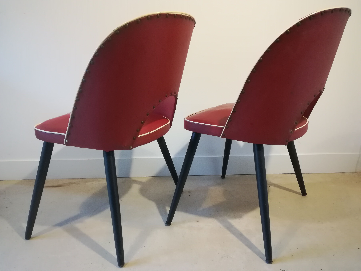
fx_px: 271
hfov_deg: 67.3
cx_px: 180
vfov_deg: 53.1
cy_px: 136
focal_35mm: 26
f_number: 2.2
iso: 500
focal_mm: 3.83
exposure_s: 1/20
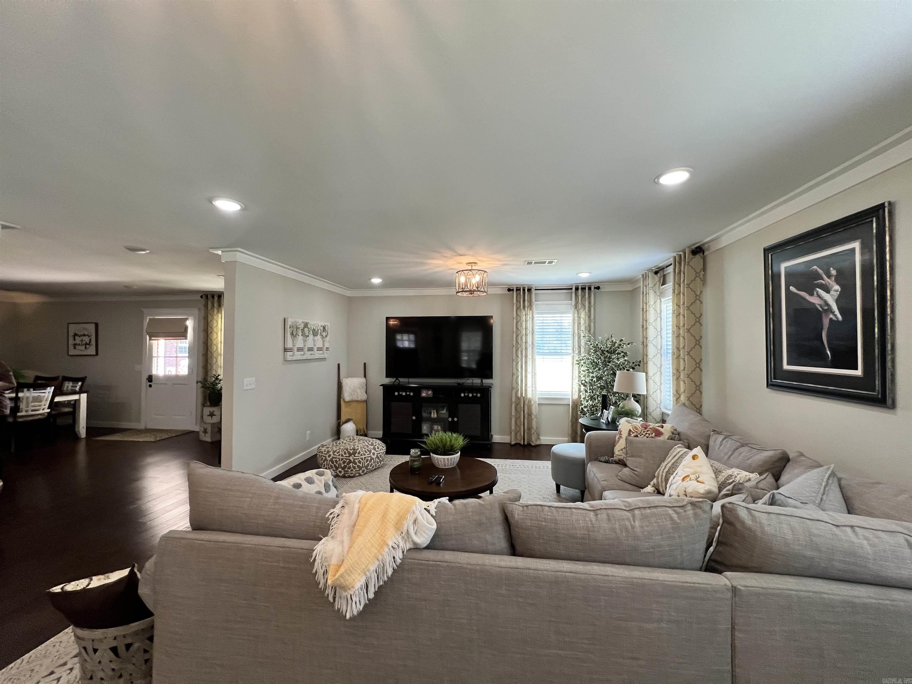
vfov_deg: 89.9
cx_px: 456
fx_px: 343
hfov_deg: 106.2
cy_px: 342
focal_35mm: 13
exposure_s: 1/120
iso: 250
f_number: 1.8
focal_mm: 1.57
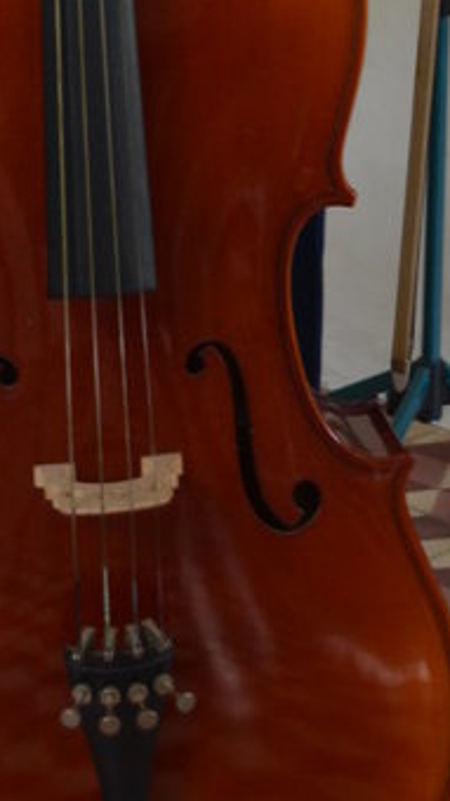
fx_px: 2612
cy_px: -179
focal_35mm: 123
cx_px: 362
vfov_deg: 16.6
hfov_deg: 9.8
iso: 400
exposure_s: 1/40
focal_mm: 26
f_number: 4.2
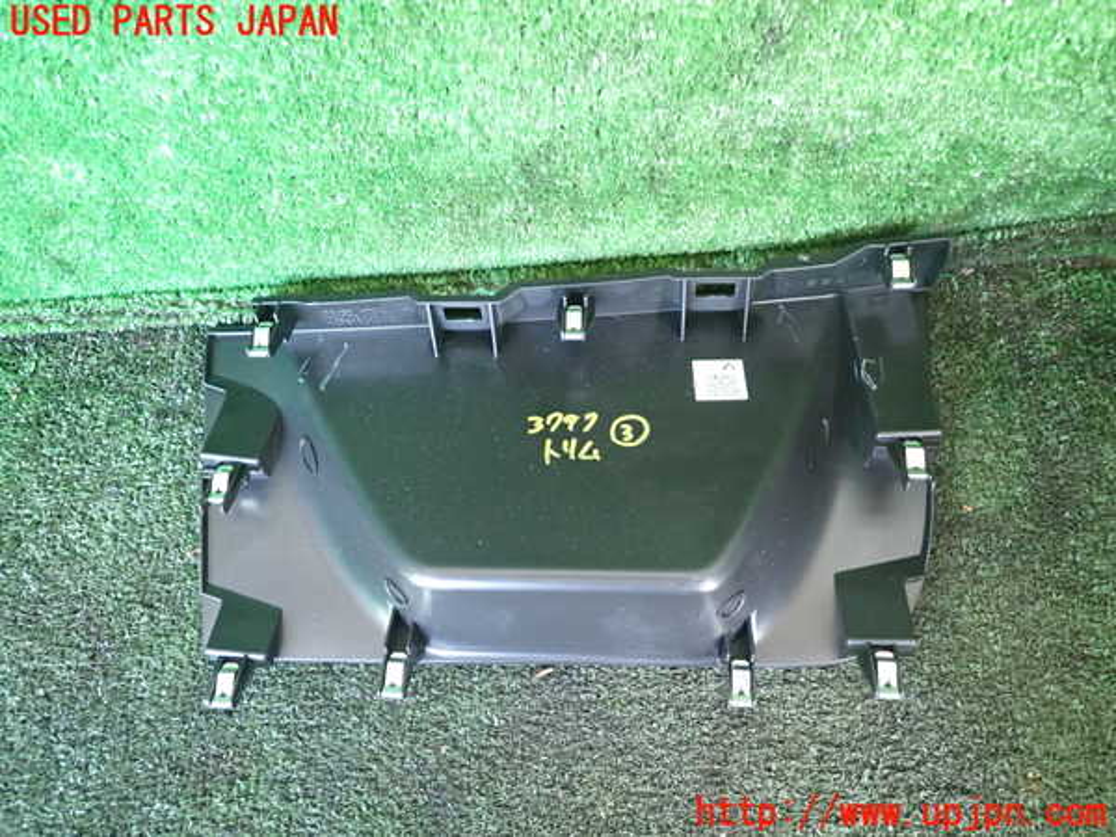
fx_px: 806
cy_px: 418
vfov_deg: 54.9
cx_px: 558
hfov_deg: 69.4
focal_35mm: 25
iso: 400
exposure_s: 1/30
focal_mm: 4.5
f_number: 2
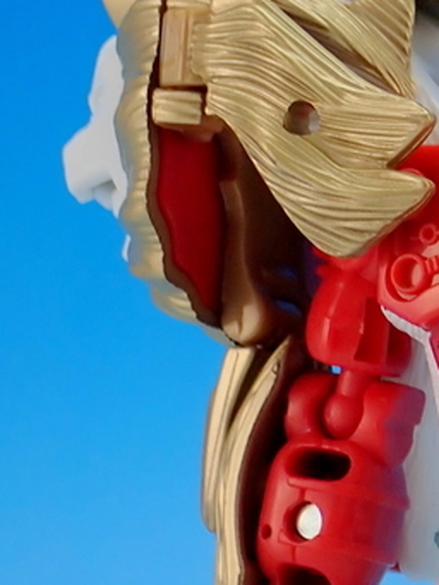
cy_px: 566
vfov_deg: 9.2
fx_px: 3599
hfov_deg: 6.9
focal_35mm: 213
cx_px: 609
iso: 100
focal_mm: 12.73
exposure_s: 1/20
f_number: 3.9
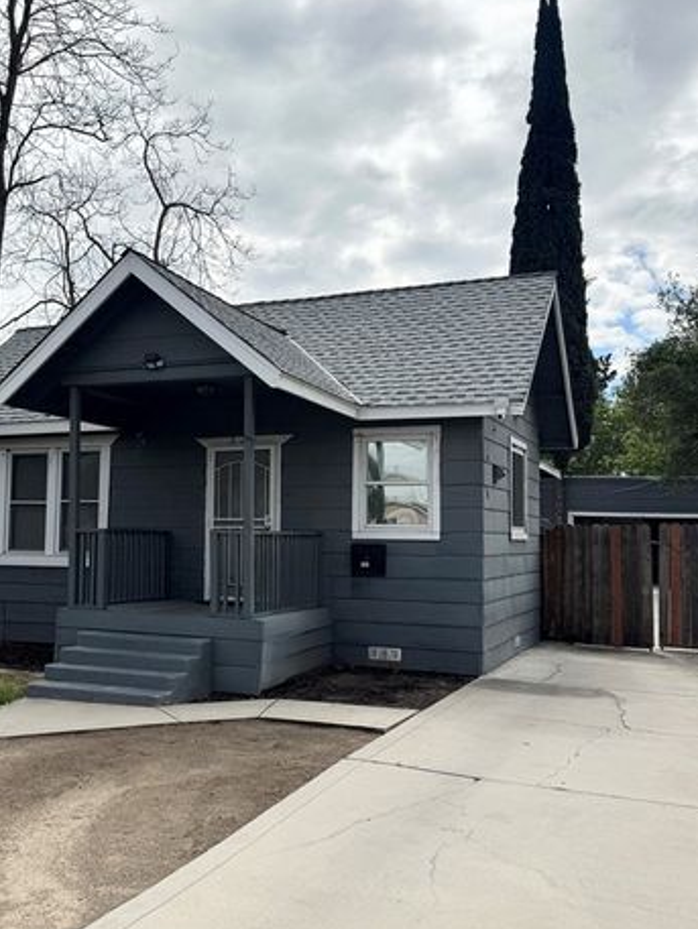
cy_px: 491
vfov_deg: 52.6
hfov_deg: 40.3
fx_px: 941
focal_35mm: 35
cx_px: 244
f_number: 1.78
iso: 80
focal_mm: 6.76
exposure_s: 1/12346
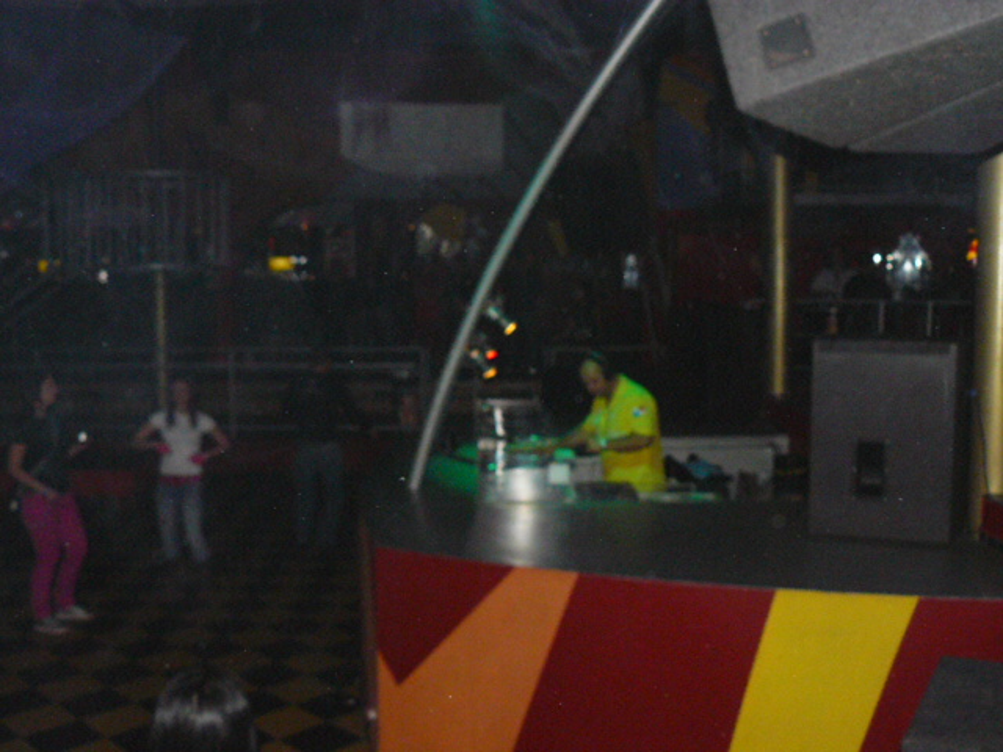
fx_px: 1043
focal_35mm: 36
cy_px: 376
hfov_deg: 51.4
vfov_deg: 39.7
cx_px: 502
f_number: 4
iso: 400
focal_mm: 6
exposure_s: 1/60
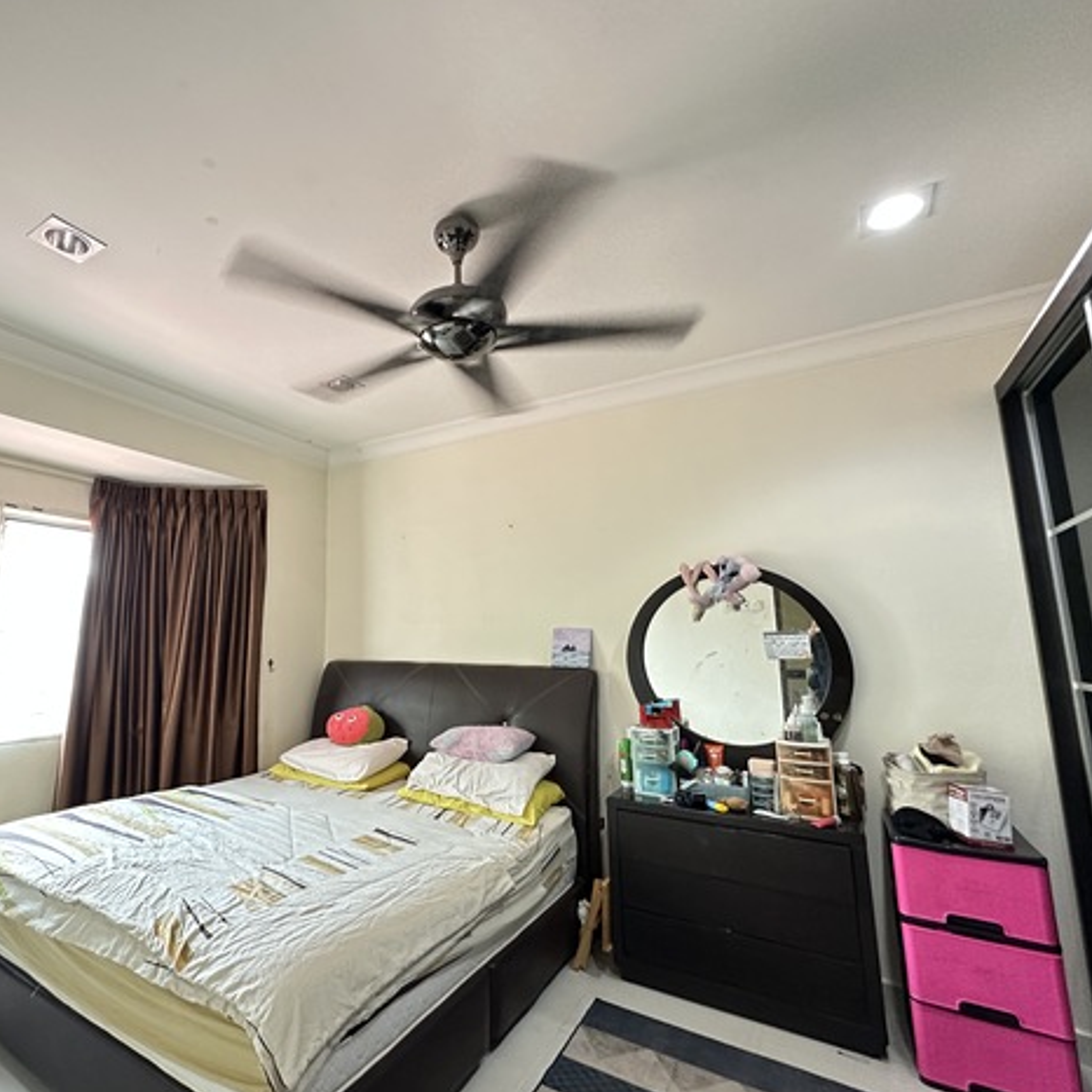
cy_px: 537
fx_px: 607
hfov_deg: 82.3
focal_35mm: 17
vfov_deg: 84.0
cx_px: 405
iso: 500
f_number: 2.2
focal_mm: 2.22
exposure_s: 1/50
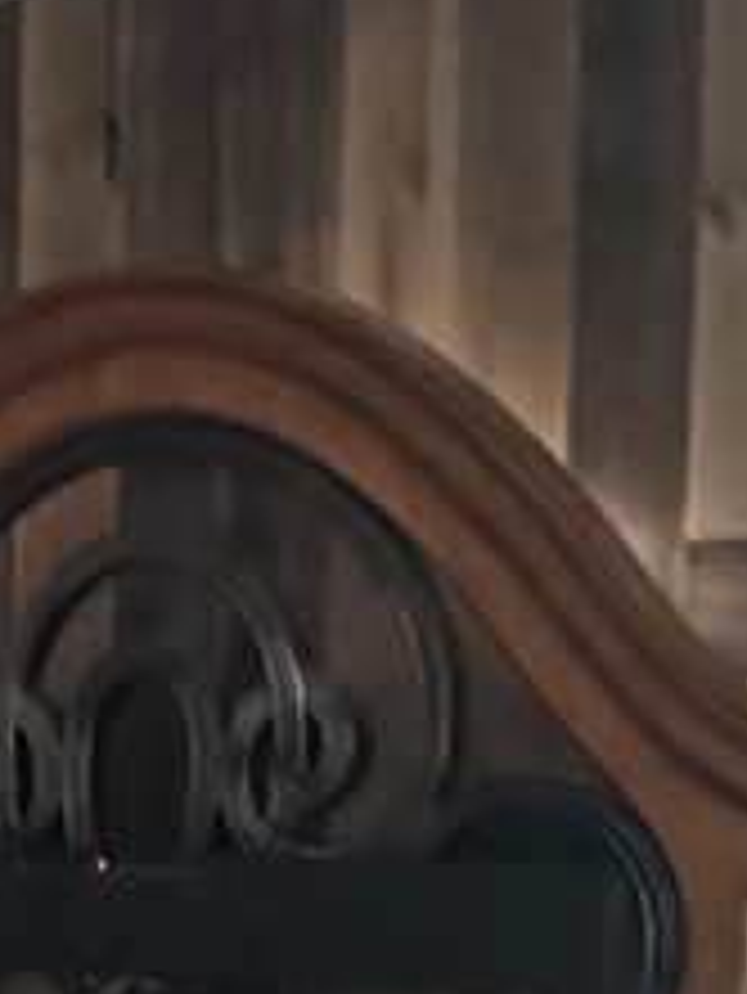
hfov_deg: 8.3
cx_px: -873
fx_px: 4800
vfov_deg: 11.1
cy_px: 1763
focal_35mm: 167
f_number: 1.78
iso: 800
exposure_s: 1/40
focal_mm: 6.76
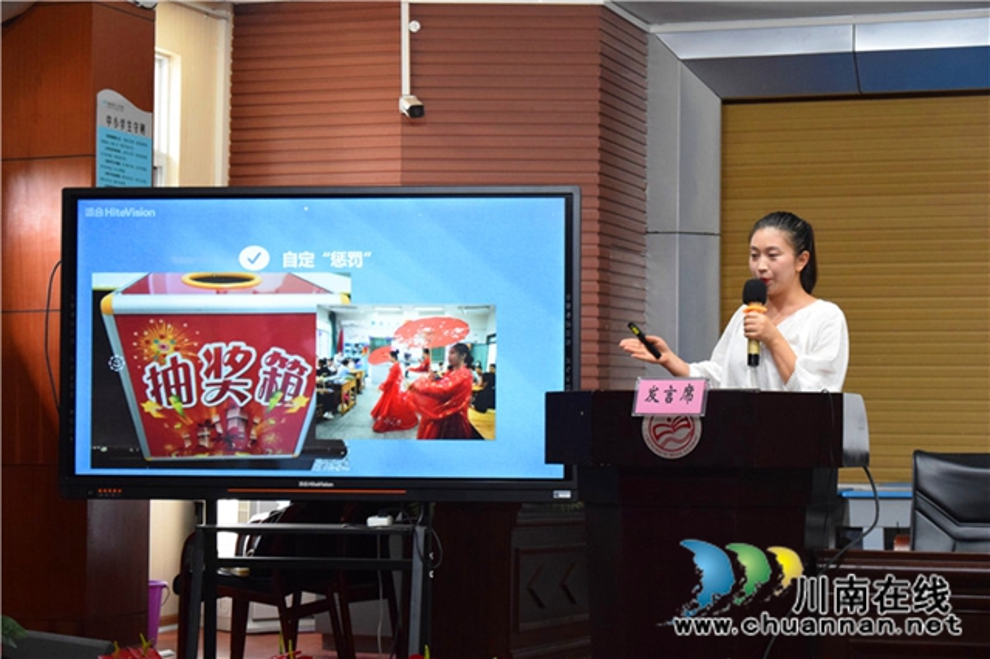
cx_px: 495
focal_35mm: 78
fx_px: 2144
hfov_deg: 26.0
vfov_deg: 17.5
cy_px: 330
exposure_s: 1/250
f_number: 5
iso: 3200
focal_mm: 52
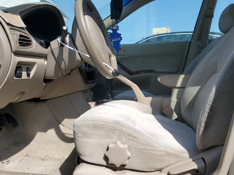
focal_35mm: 33
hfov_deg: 55.4
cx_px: 119
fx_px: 223
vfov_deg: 42.8
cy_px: 72
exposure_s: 1/2500
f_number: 1.5
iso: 50
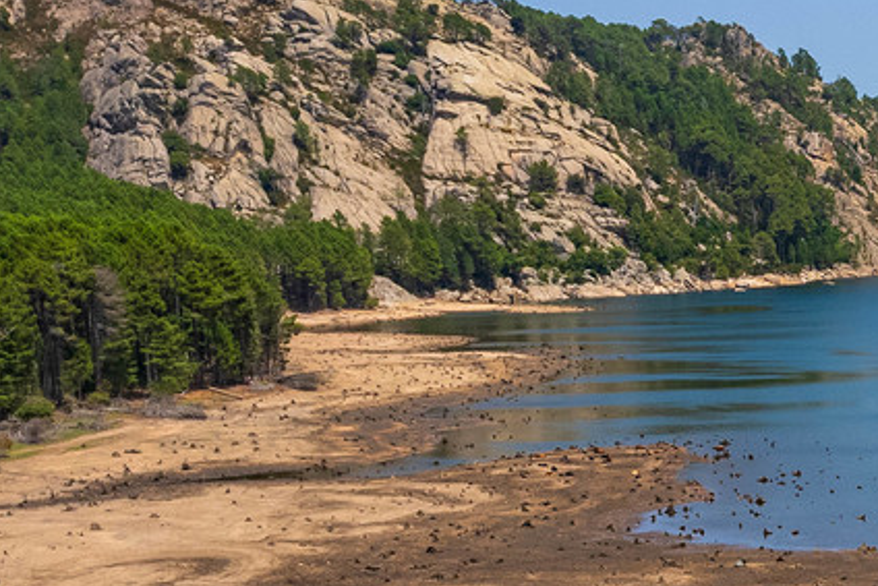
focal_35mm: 83
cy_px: 702
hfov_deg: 22.0
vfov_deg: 15.8
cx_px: 1137
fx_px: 2025
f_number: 2.8
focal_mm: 8.4
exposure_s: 1/1600
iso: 100
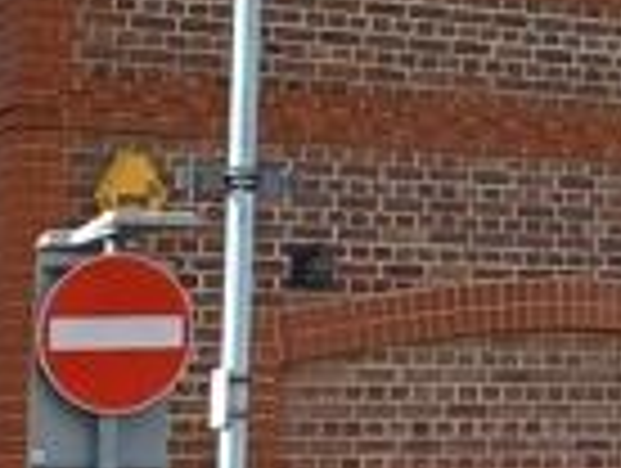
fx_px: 3325
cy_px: -432
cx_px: 1174
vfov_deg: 7.7
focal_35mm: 185
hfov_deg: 10.0
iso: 32
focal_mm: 4.6
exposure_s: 1/482
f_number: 1.8
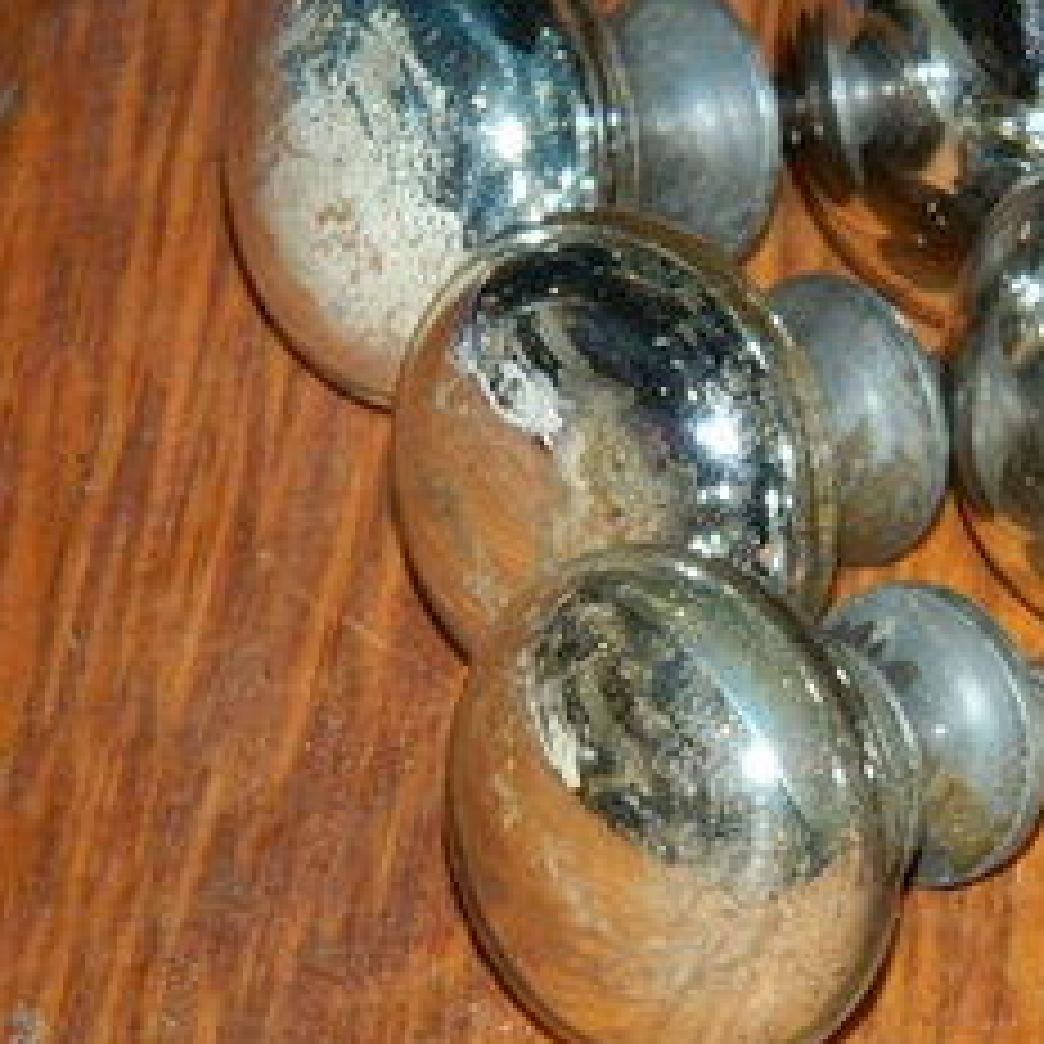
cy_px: 529
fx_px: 11738
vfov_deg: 5.1
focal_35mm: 344
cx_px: 902
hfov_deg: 5.1
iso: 200
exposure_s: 1/80
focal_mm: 39.7
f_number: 5.4
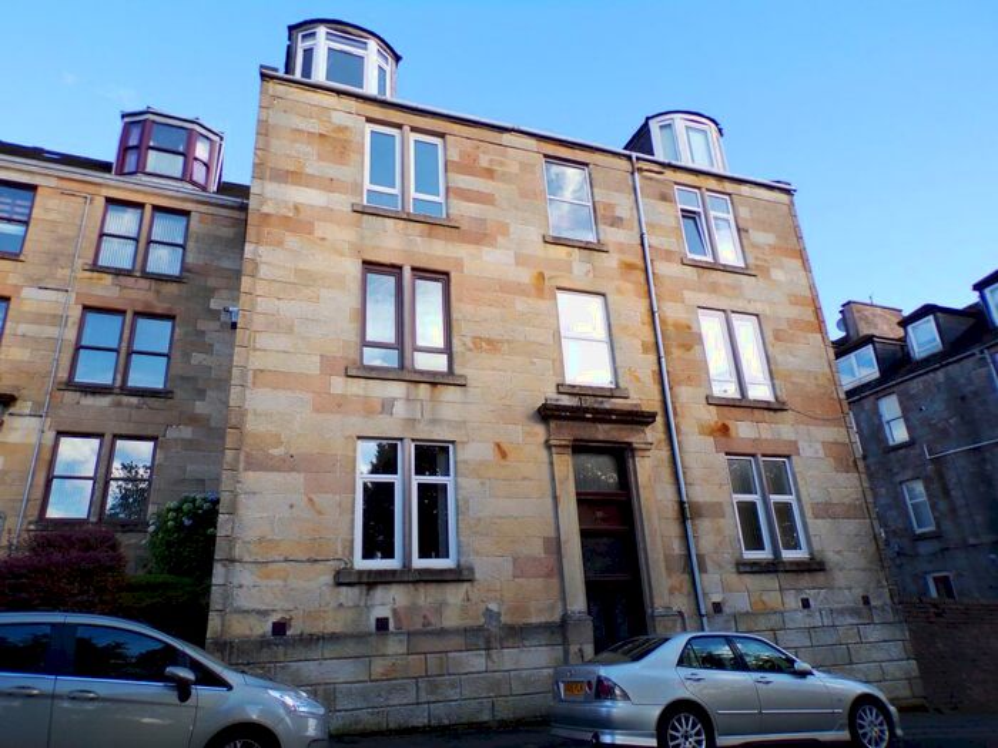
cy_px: 374
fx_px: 692
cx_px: 499
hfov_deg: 71.6
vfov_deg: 56.8
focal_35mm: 24
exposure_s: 1/340
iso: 80
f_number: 3
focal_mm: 4.3
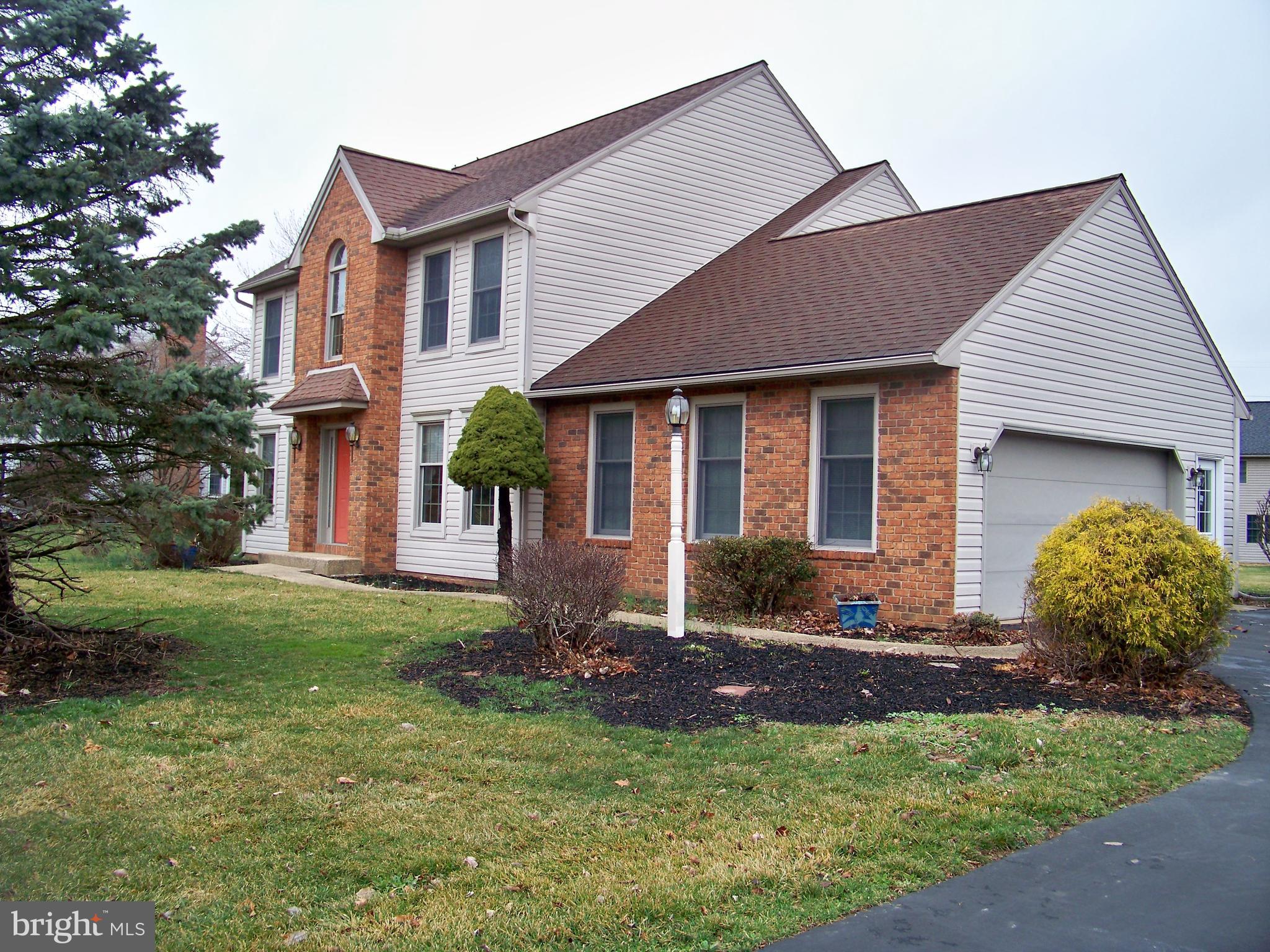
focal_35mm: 33
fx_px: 1211
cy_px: 476
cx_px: 635
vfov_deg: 42.9
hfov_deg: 55.4
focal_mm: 5.85
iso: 80
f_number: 2.8
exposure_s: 1/100
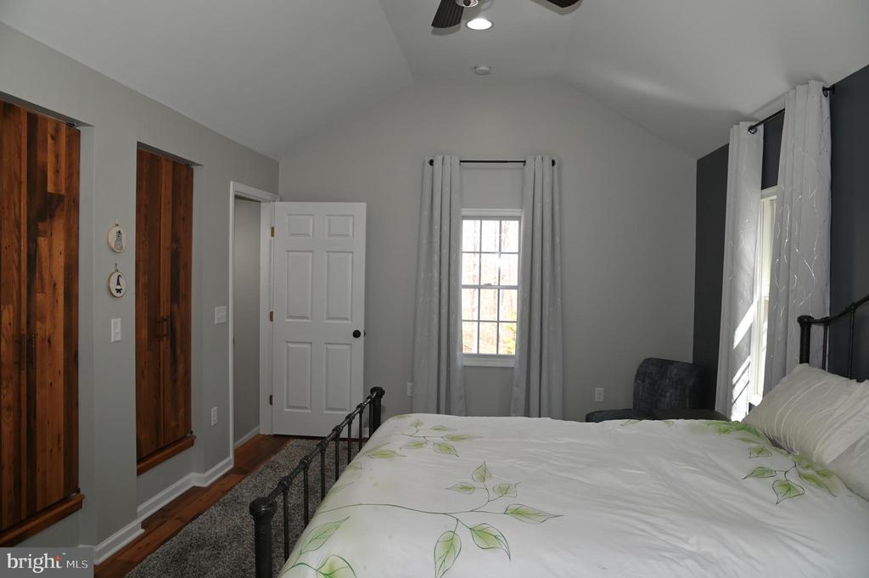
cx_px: 434
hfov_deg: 73.8
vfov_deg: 53.1
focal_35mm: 24
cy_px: 289
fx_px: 579
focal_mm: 24
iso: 400
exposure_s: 1/60
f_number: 7.1
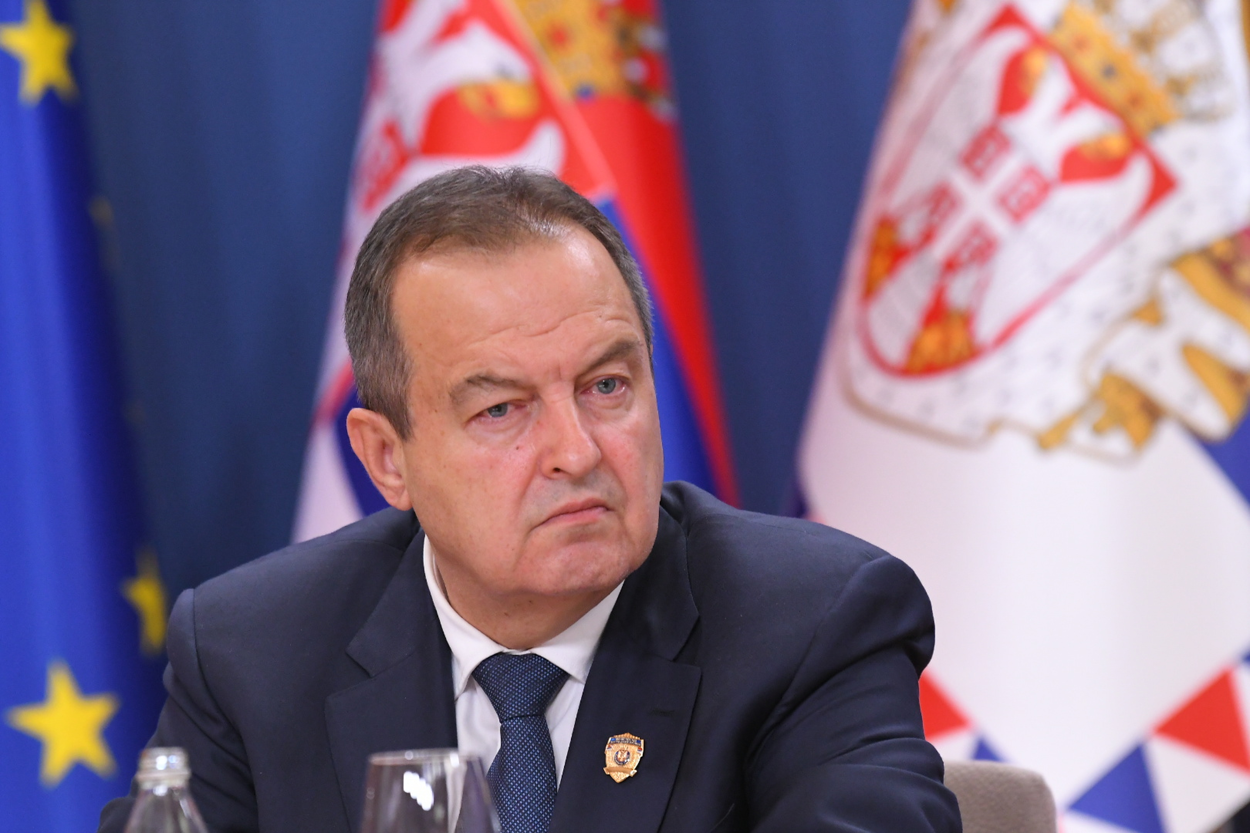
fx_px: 10416
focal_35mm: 300
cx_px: 625
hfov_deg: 6.9
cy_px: 416
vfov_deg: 4.6
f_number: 4
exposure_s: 1/400
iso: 3200
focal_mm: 200
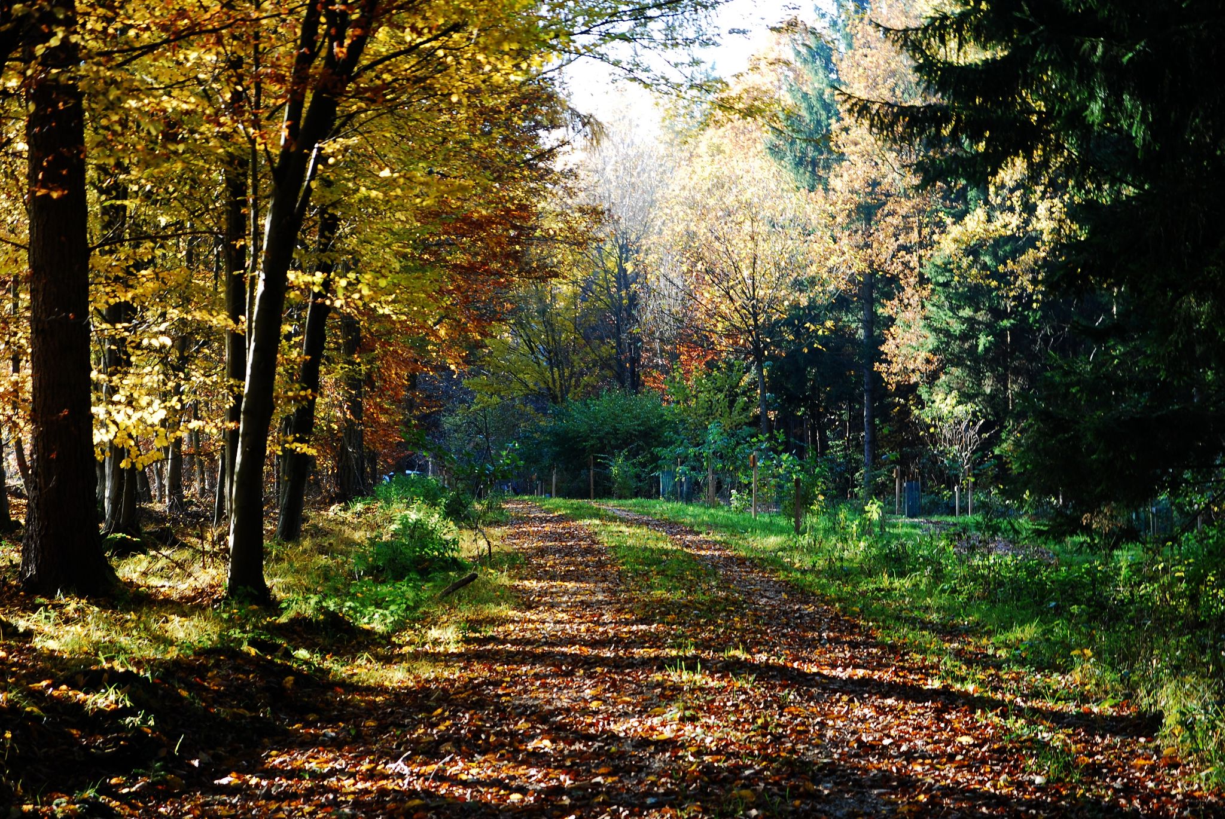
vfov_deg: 16.6
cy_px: 410
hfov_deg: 24.6
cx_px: 612
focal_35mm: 82
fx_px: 2810
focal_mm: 55
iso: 250
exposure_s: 1/80
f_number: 4.5
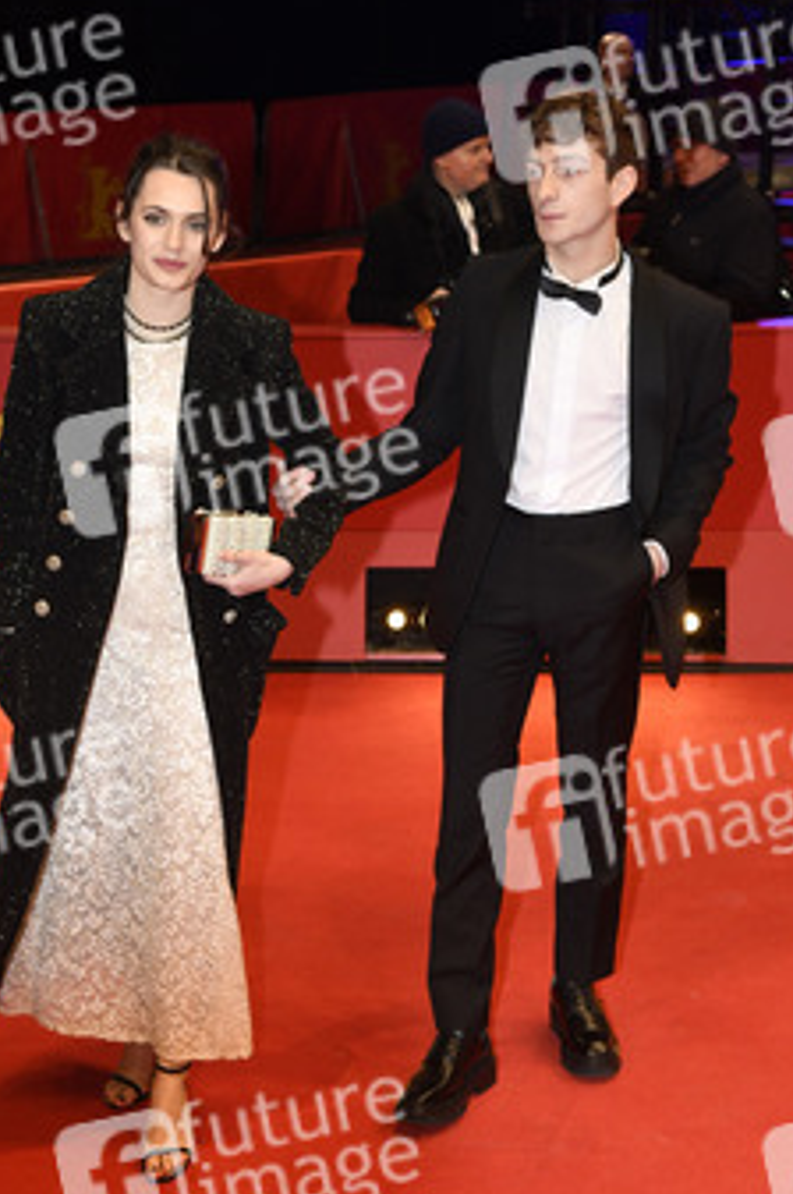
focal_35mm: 57
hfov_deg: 23.7
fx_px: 1887
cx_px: 340
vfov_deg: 35.1
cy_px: 631
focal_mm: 32
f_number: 5
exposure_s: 1/320
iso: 1250
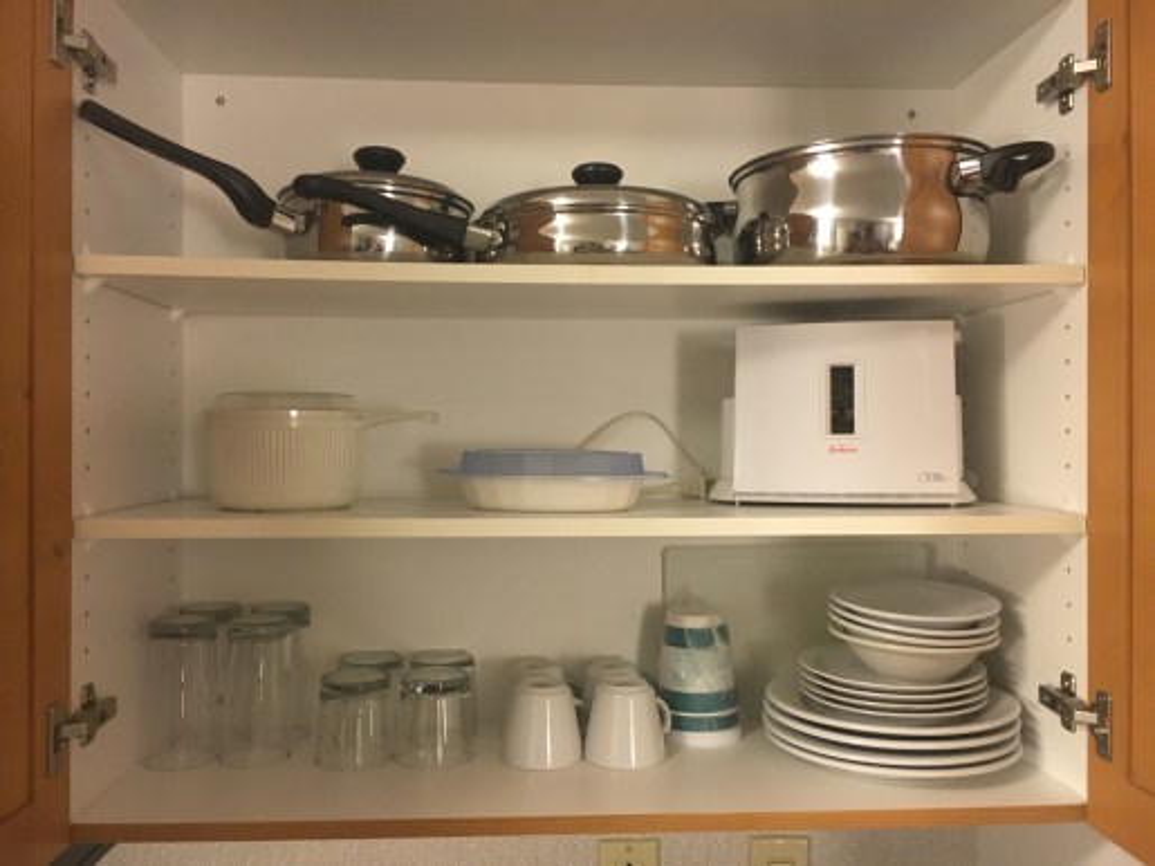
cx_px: 578
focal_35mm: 29
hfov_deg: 61.7
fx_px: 967
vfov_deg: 48.2
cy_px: 433
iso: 200
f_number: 2.2
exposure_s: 1/20
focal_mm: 4.15
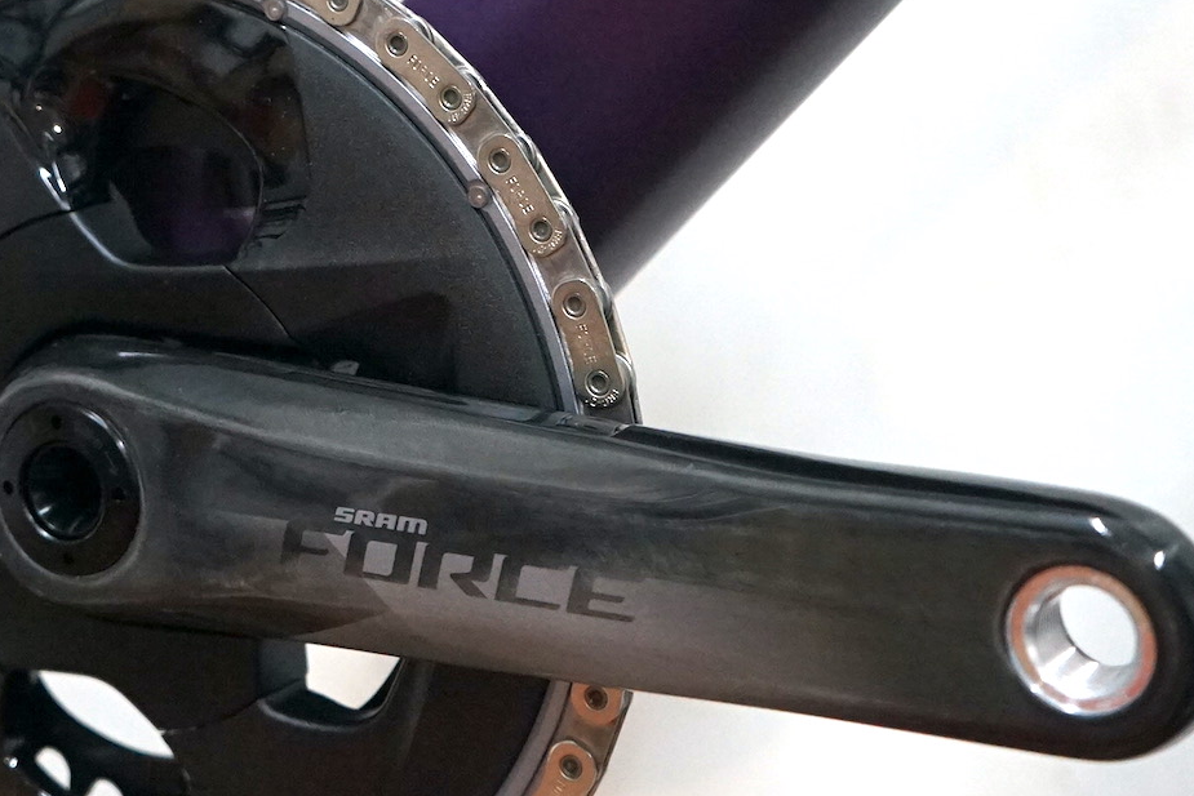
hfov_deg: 24.5
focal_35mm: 82
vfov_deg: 16.5
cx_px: 323
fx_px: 2720
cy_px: 122
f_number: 4
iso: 3200
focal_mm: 33
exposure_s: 1/160
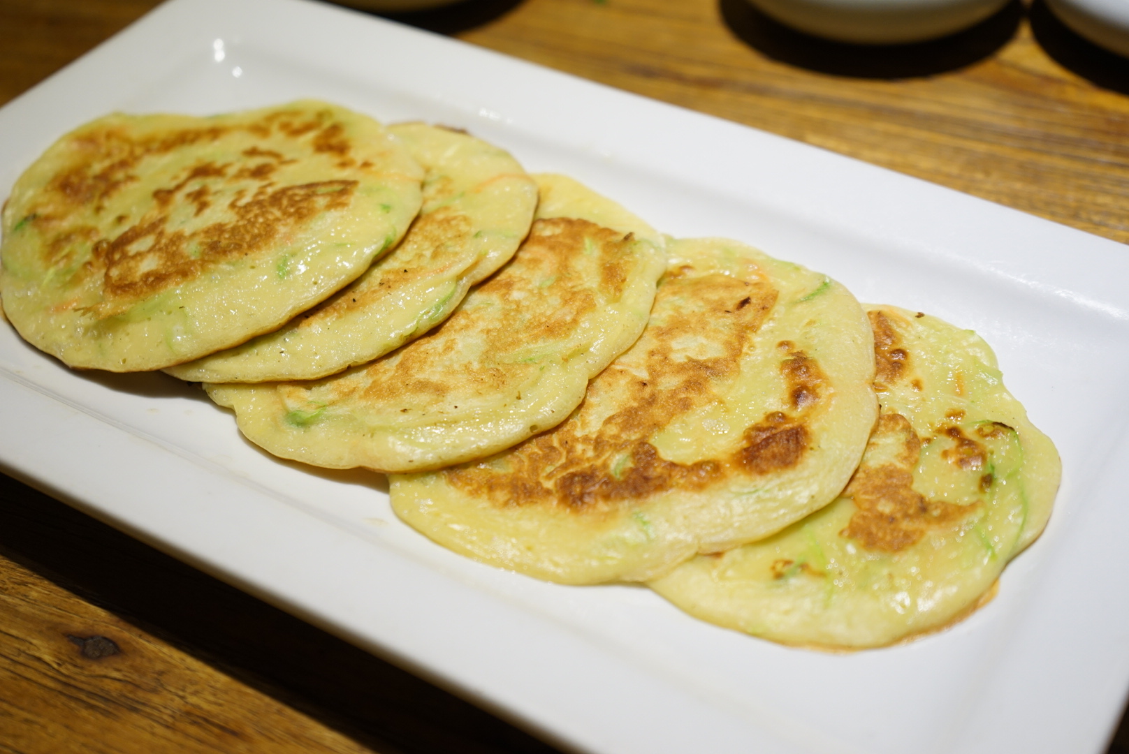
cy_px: 377
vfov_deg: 27.6
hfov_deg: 40.3
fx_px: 1538
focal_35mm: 49
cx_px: 564
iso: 800
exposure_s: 1/60
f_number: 4.5
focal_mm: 49
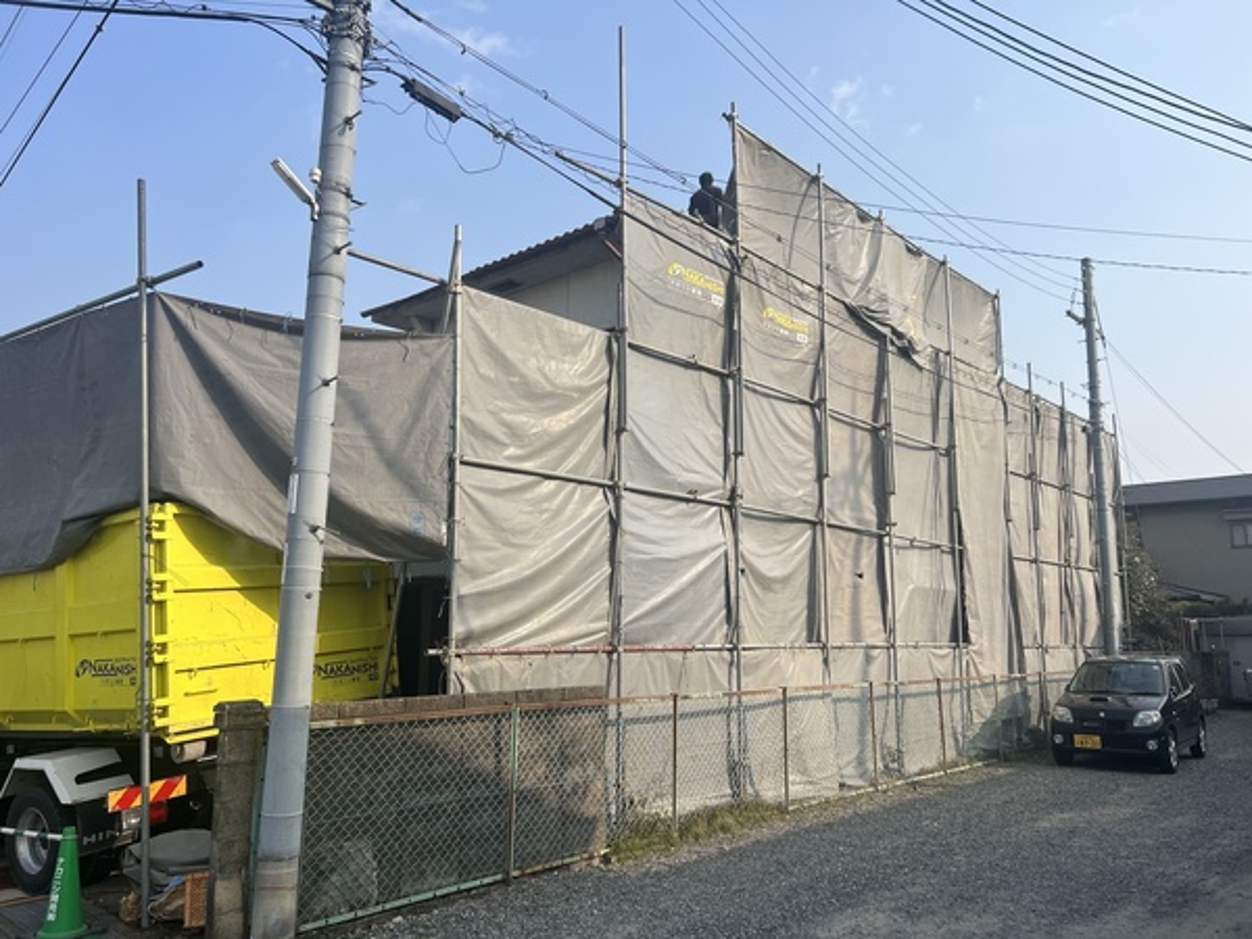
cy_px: 470
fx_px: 940
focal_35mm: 26
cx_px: 626
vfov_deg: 53.1
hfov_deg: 67.3
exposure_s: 1/3704
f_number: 1.5
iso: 50
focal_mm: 5.7
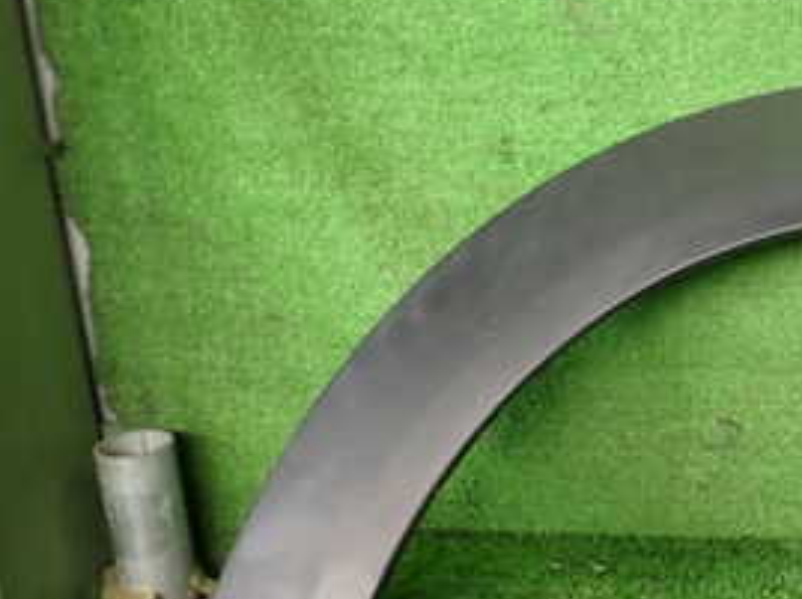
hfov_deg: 26.6
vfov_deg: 21.9
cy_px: 316
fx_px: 1550
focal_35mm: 67
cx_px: 891
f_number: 2.3
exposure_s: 1/40
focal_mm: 5.4
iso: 200
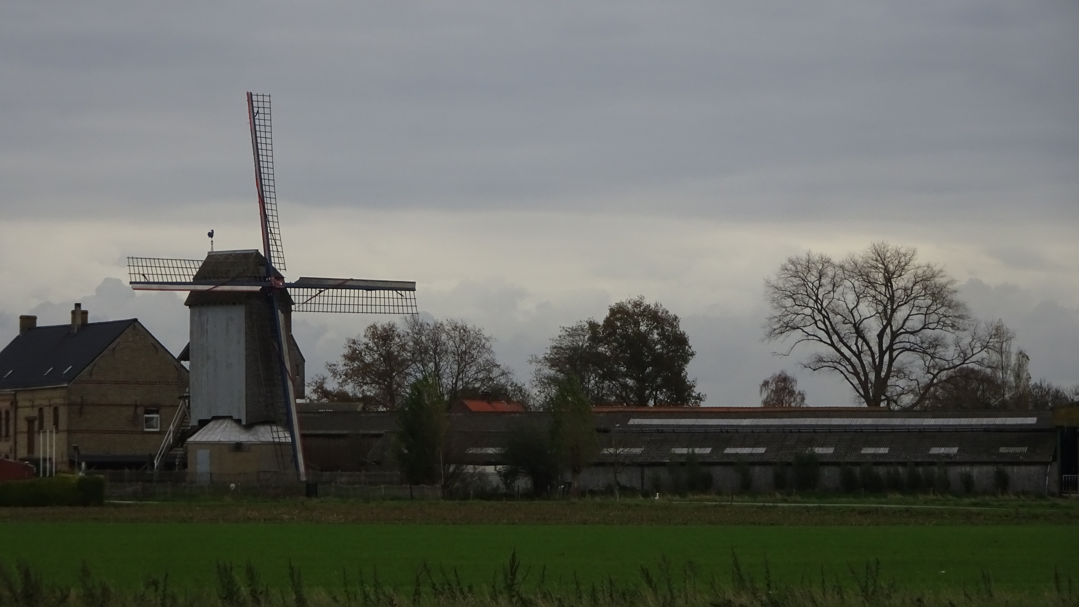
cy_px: 240
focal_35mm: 225
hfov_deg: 9.6
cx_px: 540
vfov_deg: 5.4
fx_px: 6437
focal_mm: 35.17
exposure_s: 1/250
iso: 320
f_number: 6.3
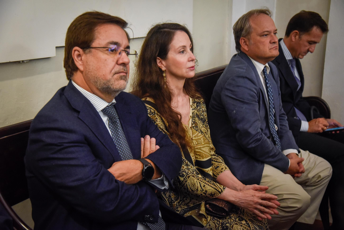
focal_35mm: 58
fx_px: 554
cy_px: 115
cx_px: 172
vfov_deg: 23.4
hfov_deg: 34.5
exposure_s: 1/80
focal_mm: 58
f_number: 4
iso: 4000
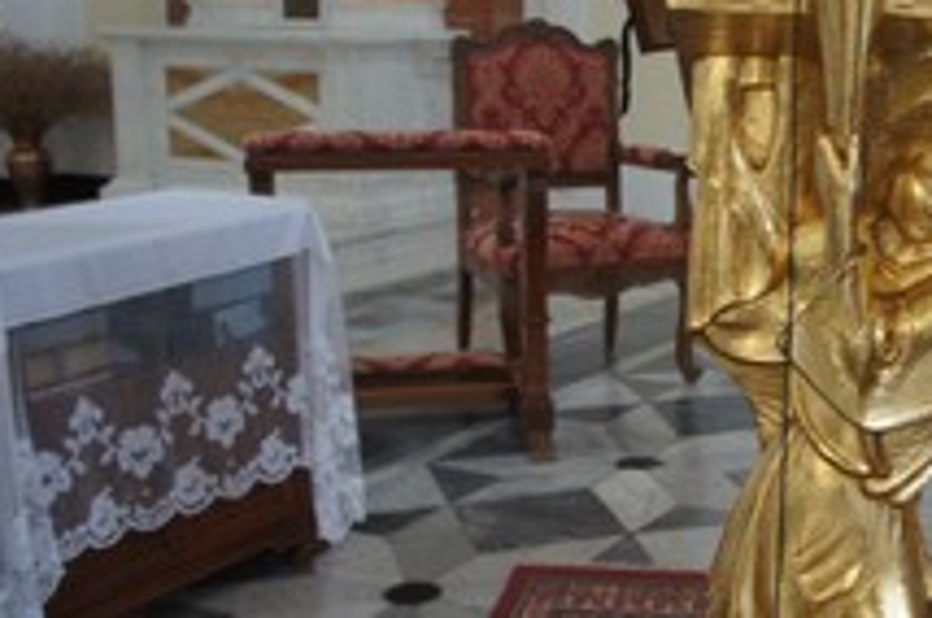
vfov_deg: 23.3
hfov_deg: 32.1
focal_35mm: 58
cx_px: 910
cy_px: 357
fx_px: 1499
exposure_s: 1/30
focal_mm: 18
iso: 800
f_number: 3.5
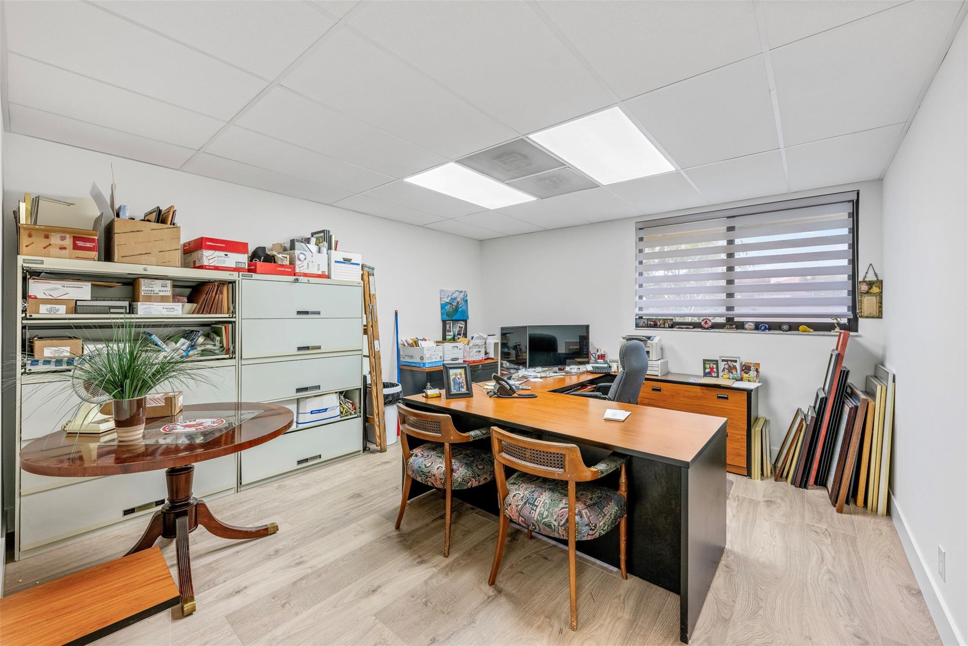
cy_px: 323
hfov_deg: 104.3
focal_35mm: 14
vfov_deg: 81.2
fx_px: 376
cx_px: 484
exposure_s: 1/5
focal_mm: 14
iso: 200
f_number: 8
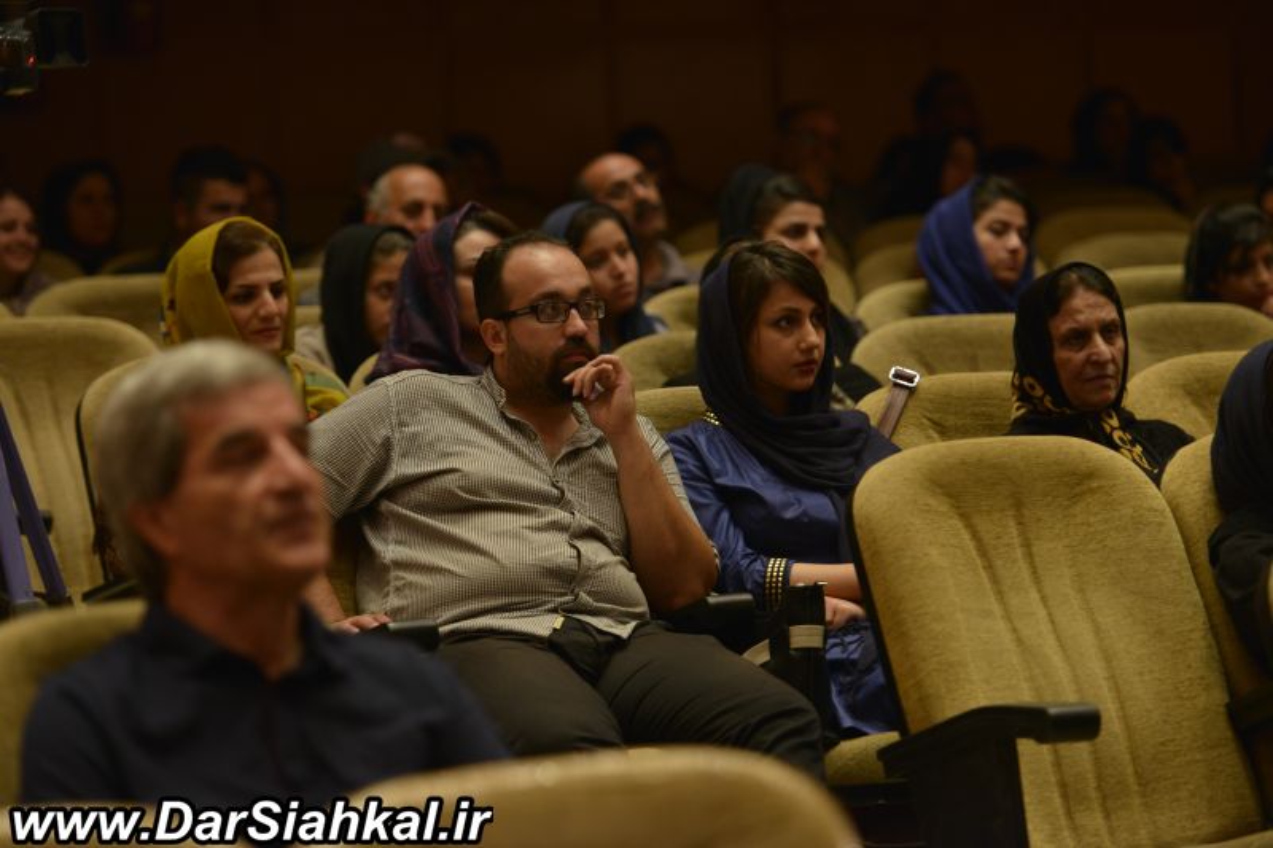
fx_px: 4772
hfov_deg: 15.2
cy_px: 424
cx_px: 636
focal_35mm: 135
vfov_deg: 10.2
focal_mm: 135
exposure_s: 1/60
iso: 1250
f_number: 2.8
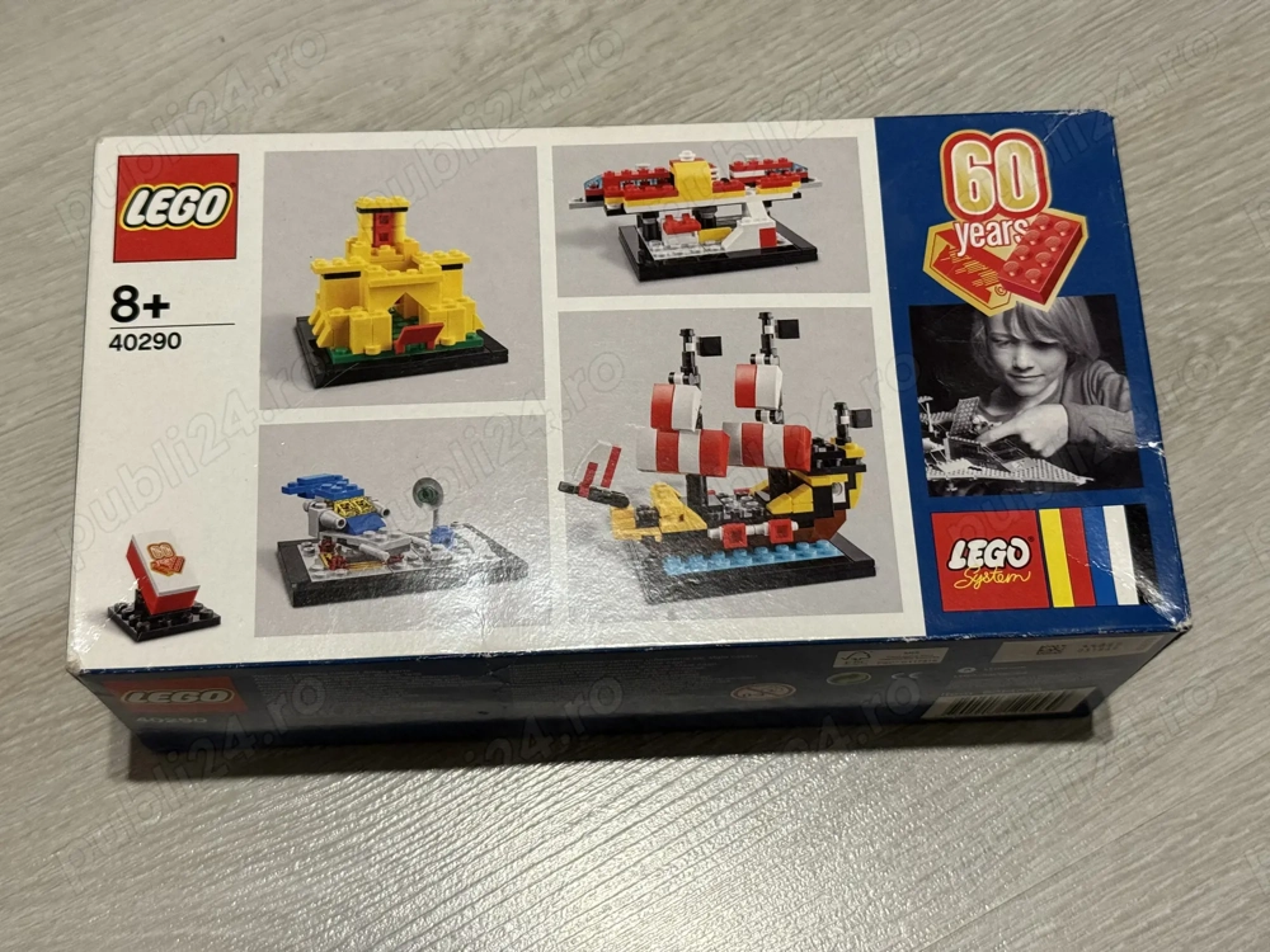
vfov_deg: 30.3
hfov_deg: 39.7
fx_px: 1761
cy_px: 476
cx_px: 635
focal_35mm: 48
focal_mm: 6.76
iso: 250
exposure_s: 1/50
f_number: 1.78
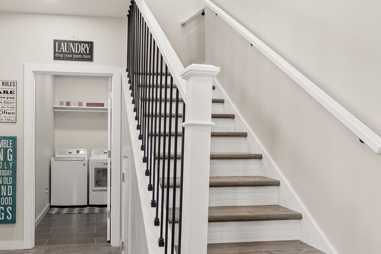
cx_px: 140
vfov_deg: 43.5
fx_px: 318
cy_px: 148
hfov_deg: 61.0
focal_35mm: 30
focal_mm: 17
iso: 500
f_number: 10
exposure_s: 1/2.5
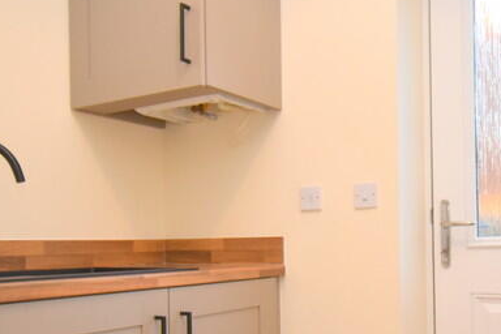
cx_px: 322
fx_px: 557
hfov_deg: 47.9
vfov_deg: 32.8
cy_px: 249
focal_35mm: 40
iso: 900
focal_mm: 10
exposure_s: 1/125
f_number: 4.5
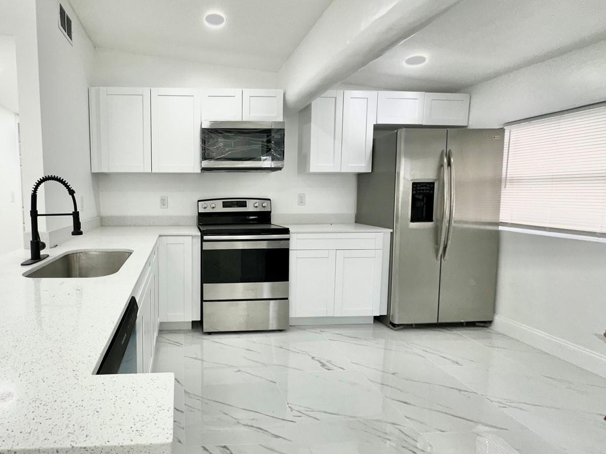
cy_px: 225
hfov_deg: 81.5
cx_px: 196
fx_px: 333
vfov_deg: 68.7
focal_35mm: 19
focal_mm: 2.22
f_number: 2.2
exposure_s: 1/120
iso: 64
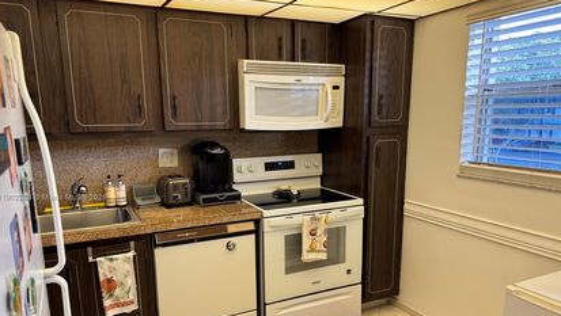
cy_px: 198
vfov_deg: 42.6
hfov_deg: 69.8
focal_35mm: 27
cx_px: 280
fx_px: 402
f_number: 1.78
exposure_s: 1/120
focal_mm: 6.76
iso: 200
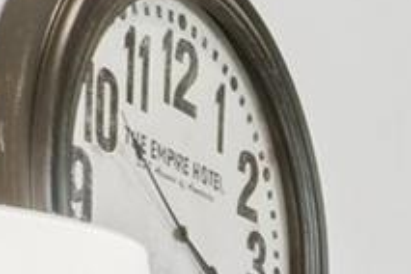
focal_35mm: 124
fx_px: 1413
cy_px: 536
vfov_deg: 10.3
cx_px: 1395
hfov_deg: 9.8
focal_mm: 11
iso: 400
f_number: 8
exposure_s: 1/8
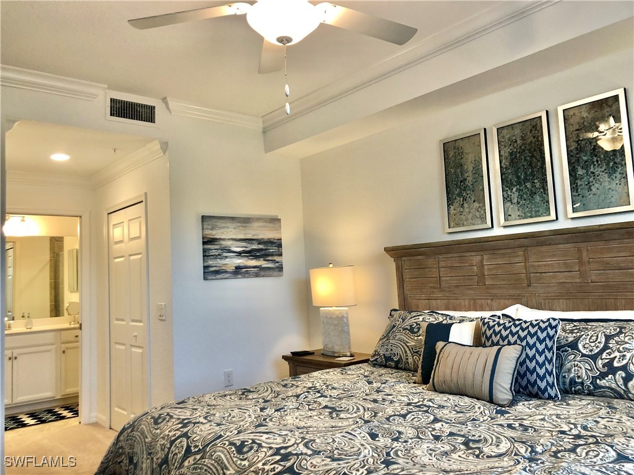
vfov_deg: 49.7
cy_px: 238
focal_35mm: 28
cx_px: 317
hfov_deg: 63.4
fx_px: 513
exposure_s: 1/30
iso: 32
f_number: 1.8
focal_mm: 3.99
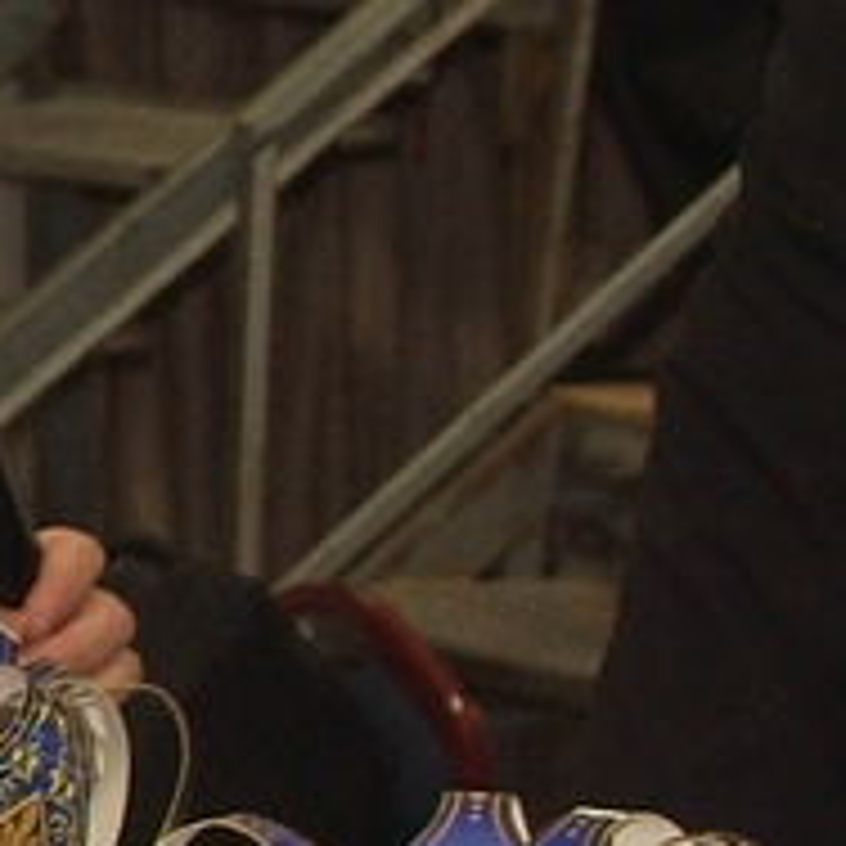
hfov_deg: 5.6
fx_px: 8378
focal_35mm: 303
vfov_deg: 5.6
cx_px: -1030
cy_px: 1739
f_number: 5.6
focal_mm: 32
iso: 800
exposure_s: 1/60
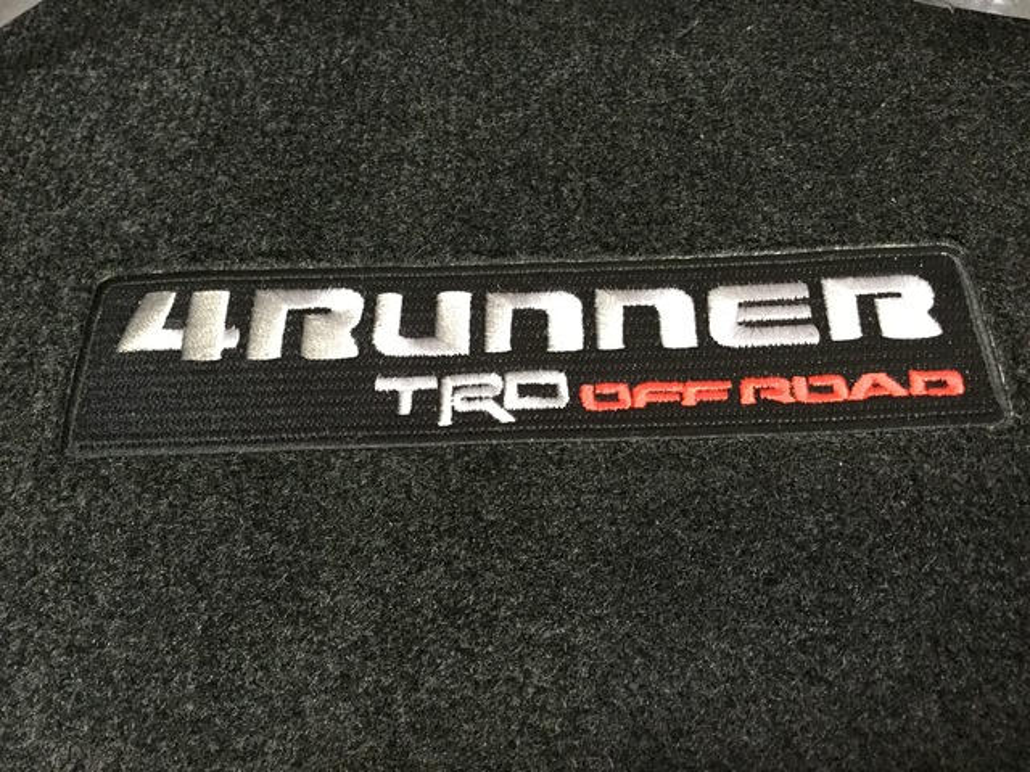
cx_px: 515
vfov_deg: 45.4
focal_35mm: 31
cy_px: 386
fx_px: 922
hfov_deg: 58.4
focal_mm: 3.3
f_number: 2.4
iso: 250
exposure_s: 1/15
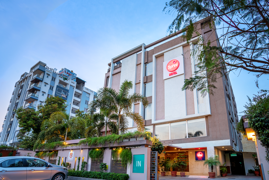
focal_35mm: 18
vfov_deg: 67.3
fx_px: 134
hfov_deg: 90.0
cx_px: 130
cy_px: 95
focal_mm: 17
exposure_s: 1/15
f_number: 9
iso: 160
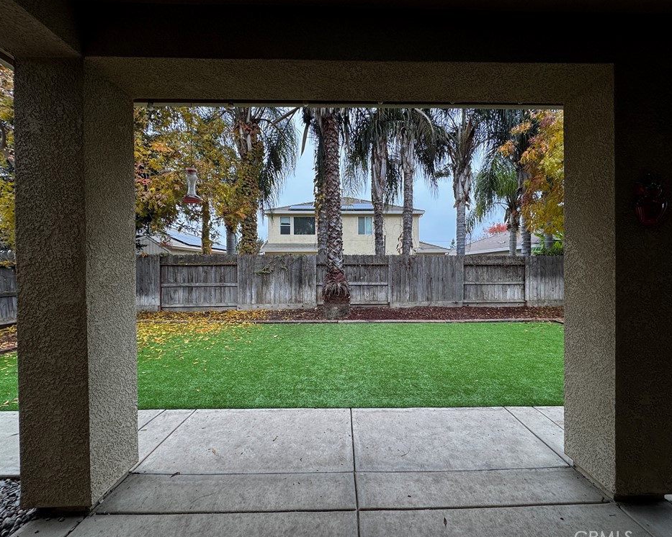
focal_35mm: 15
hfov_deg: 96.7
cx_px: 351
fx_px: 298
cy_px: 271
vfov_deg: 84.0
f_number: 2.2
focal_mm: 2.22
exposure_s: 1/192
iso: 40
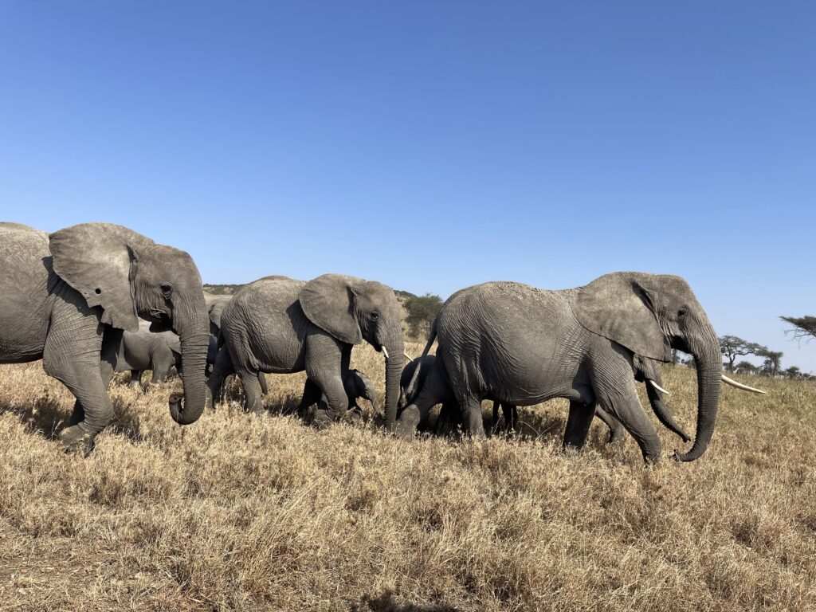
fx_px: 613
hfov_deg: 67.3
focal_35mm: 26
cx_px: 408
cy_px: 306
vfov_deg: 53.1
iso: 32
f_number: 1.6
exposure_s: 1/3344
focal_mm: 5.1
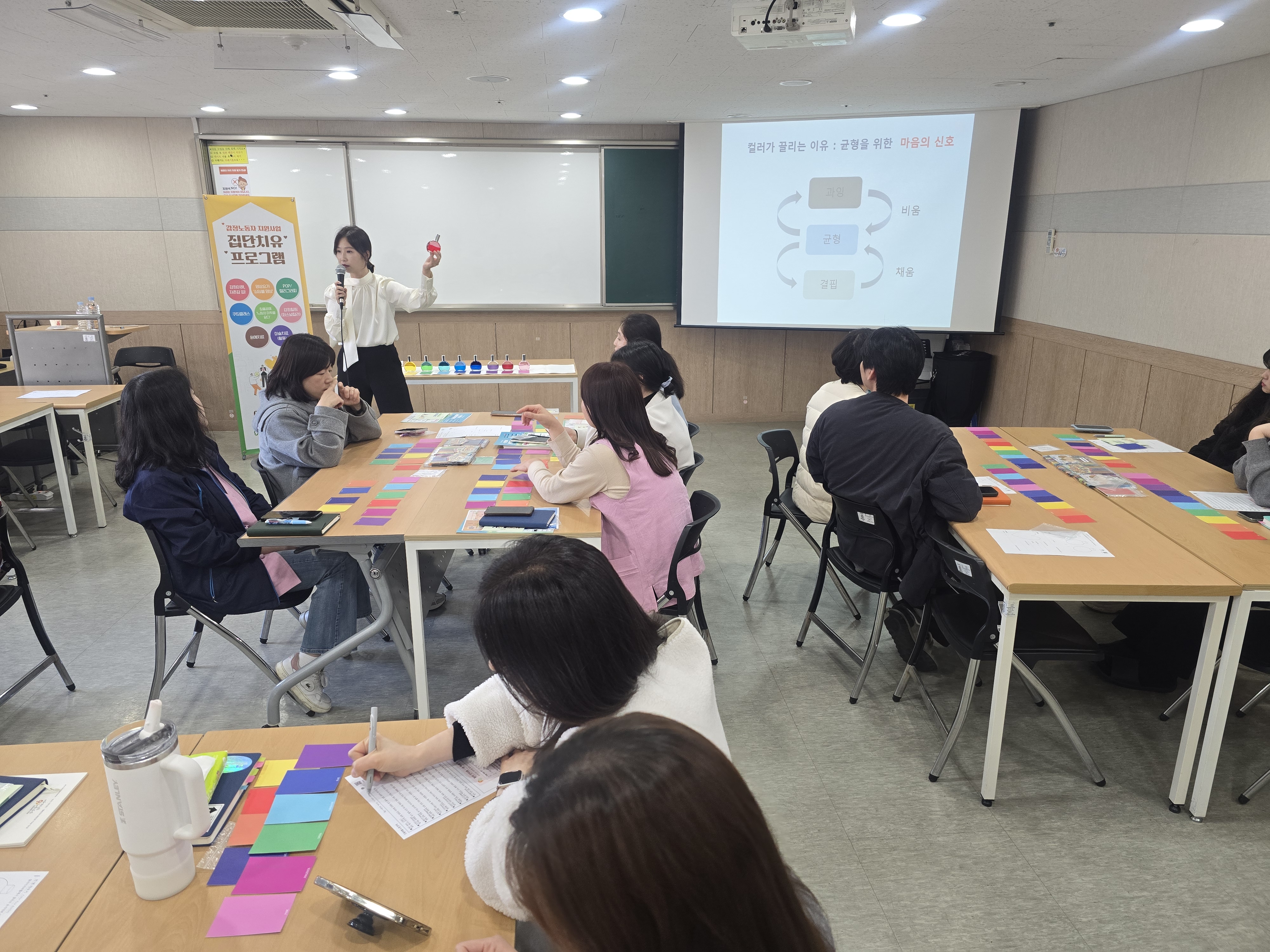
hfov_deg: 73.9
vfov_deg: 58.9
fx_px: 844
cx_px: 635
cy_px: 476
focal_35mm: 23
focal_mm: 6.3
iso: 200
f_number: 1.7
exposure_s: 1/120
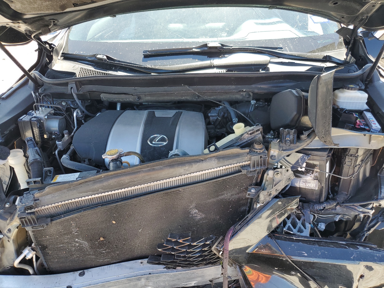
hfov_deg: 67.3
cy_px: 144
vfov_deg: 53.1
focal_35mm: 26
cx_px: 192
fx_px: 288
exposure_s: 1/370
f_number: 1.5
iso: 50
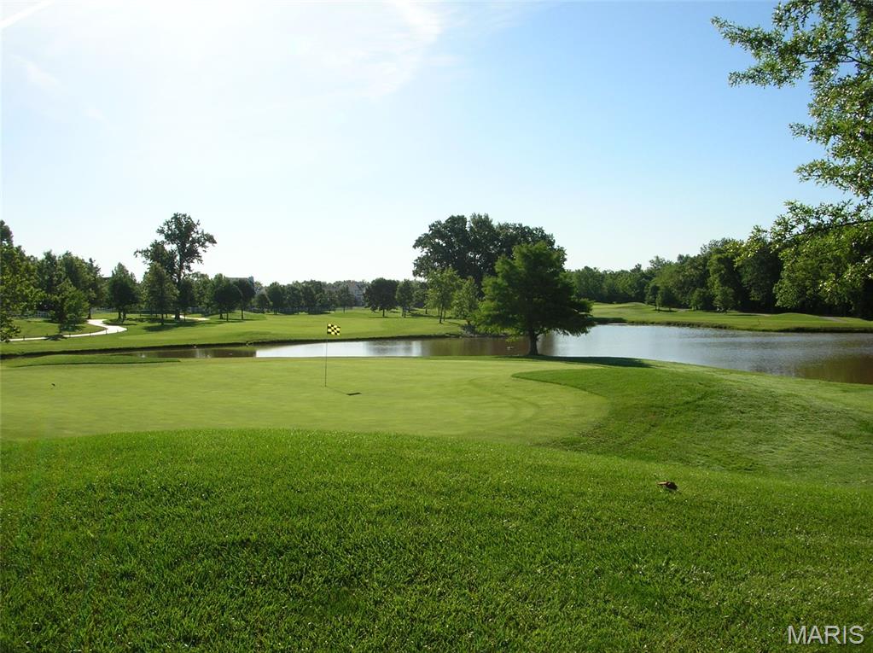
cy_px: 326
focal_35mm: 35
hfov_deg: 52.7
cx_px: 436
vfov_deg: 40.6
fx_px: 882
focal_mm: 5.8
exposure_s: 1/359
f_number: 5.6
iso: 50
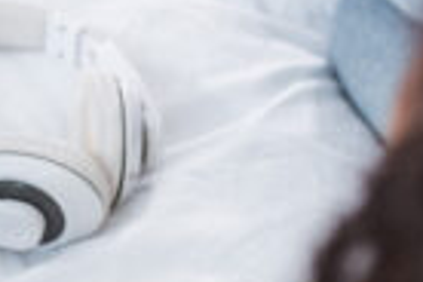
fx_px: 2385
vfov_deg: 6.7
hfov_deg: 10.0
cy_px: 394
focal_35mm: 203
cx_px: -55
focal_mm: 70
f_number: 3.5
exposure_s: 1/200
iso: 800
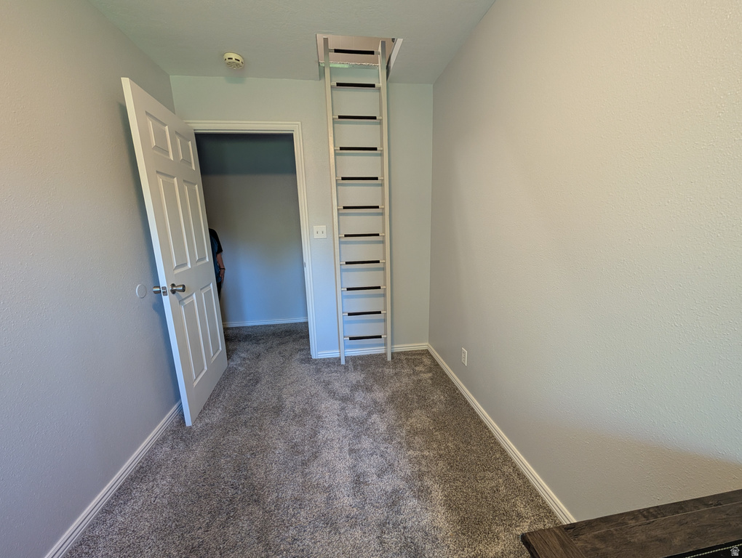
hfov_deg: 110.5
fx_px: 258
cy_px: 279
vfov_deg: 94.6
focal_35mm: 12
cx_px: 371
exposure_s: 1/24
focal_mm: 2.02
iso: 146
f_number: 1.7
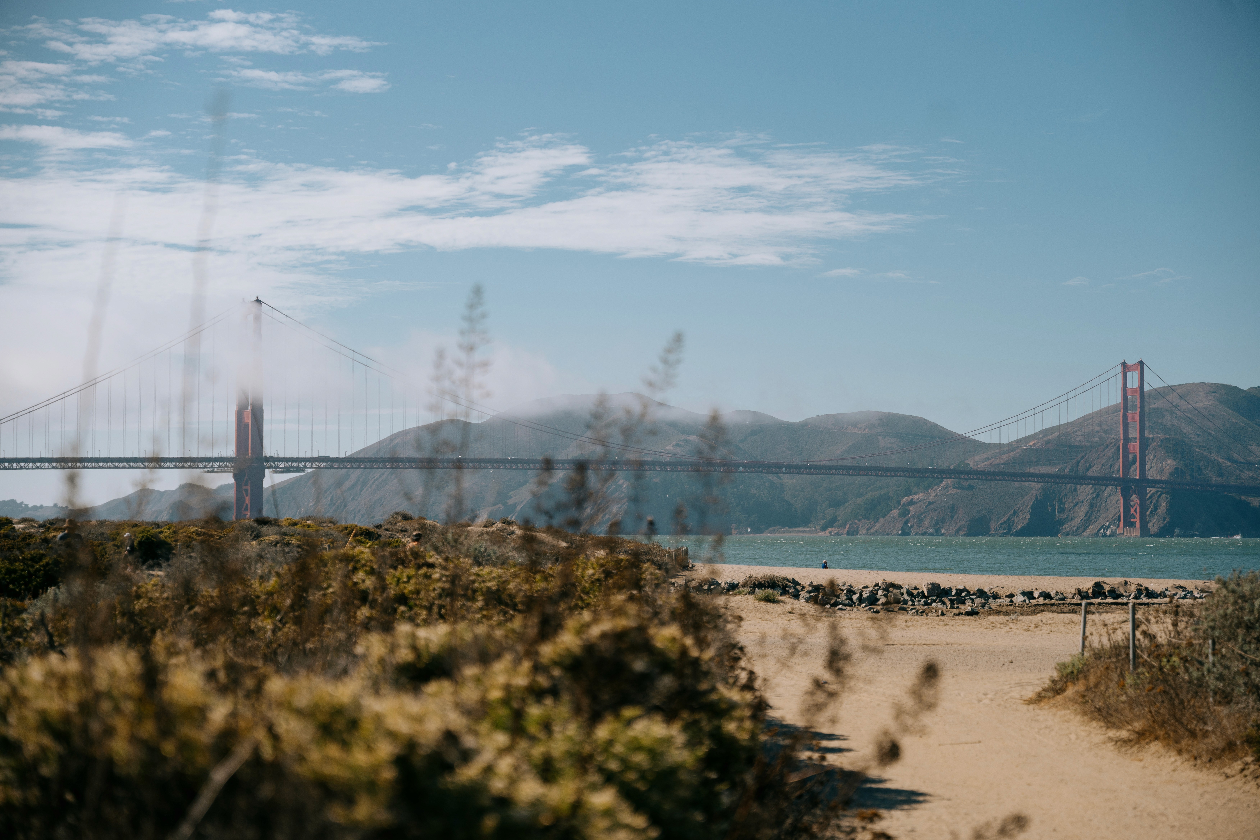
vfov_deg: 19.5
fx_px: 2450
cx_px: 630
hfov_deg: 28.8
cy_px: 420
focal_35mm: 70
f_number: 2.8
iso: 100
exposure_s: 1/5000
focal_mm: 70
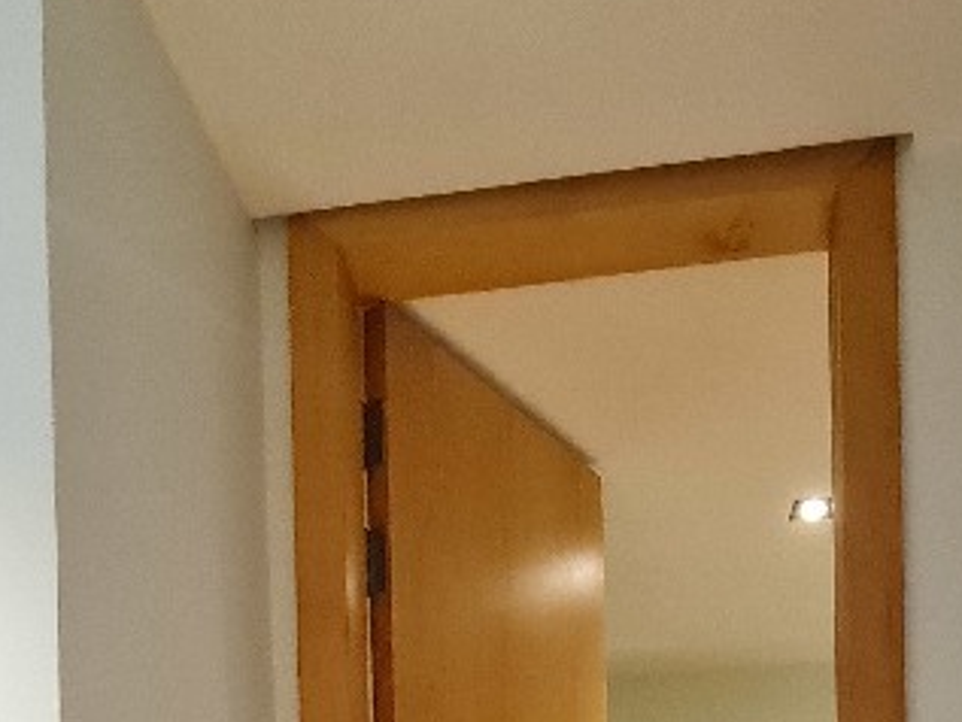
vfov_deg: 25.0
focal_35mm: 42
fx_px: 1168
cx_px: 470
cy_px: 1119
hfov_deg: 44.8
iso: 500
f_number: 2.2
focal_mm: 2.2
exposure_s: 1/33
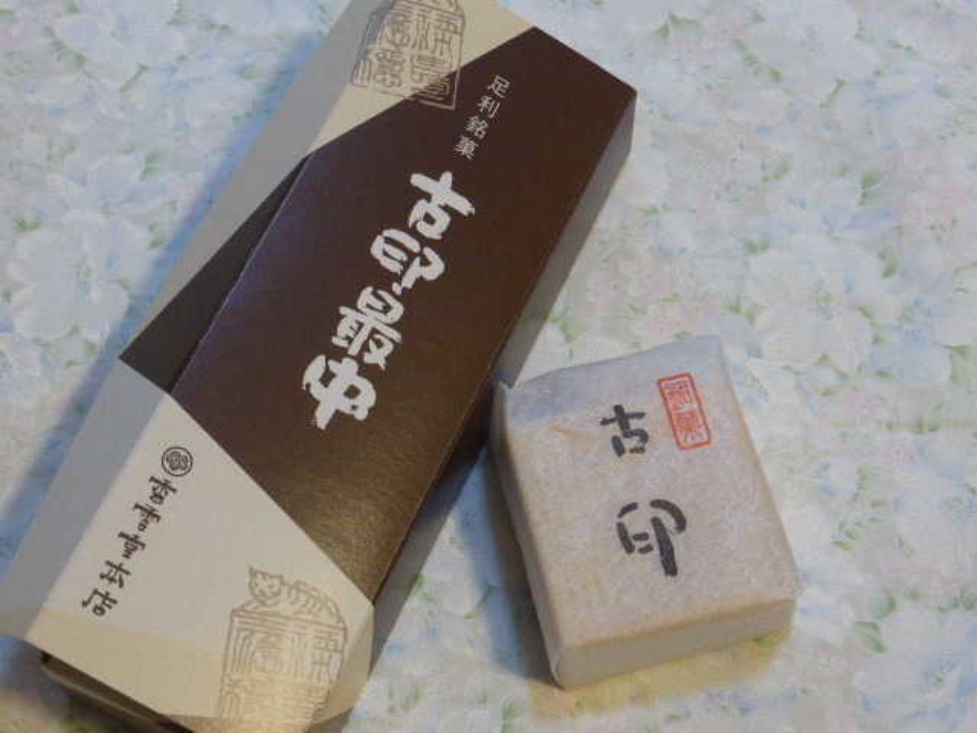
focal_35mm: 61
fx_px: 1722
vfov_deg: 24.0
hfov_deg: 31.7
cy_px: 366
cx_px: 488
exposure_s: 1/20
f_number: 4.7
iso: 400
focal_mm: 10.3
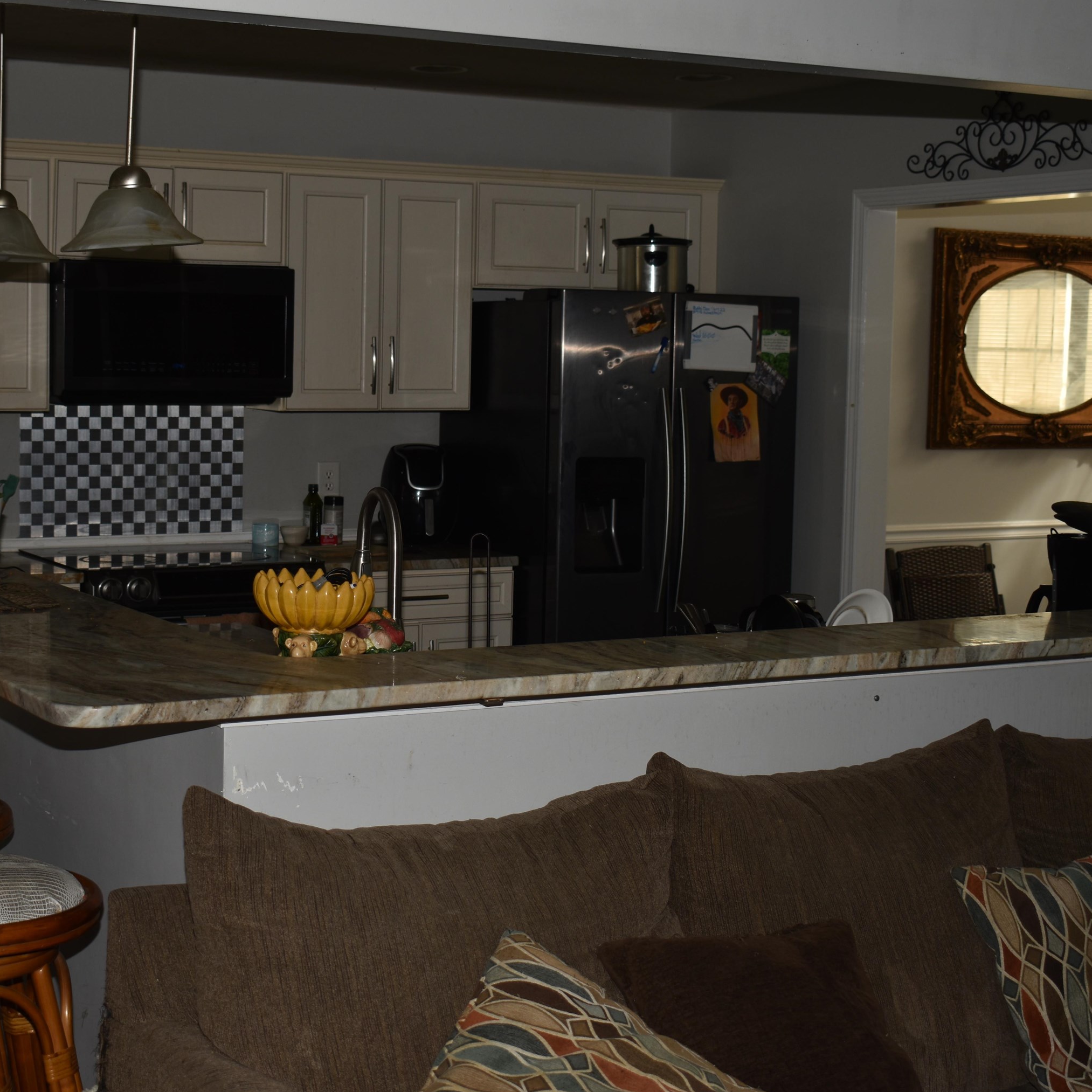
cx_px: 413
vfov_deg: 29.6
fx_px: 2070
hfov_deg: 29.4
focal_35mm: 58
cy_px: 543
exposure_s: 1/200
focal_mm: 30
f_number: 4.2
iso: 100
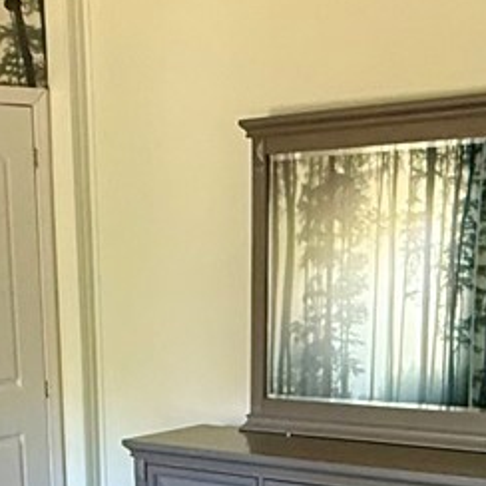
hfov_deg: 21.1
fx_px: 1287
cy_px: 657
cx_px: 90
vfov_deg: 19.5
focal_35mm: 81
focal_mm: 2.22
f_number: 2.2
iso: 320
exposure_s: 1/70
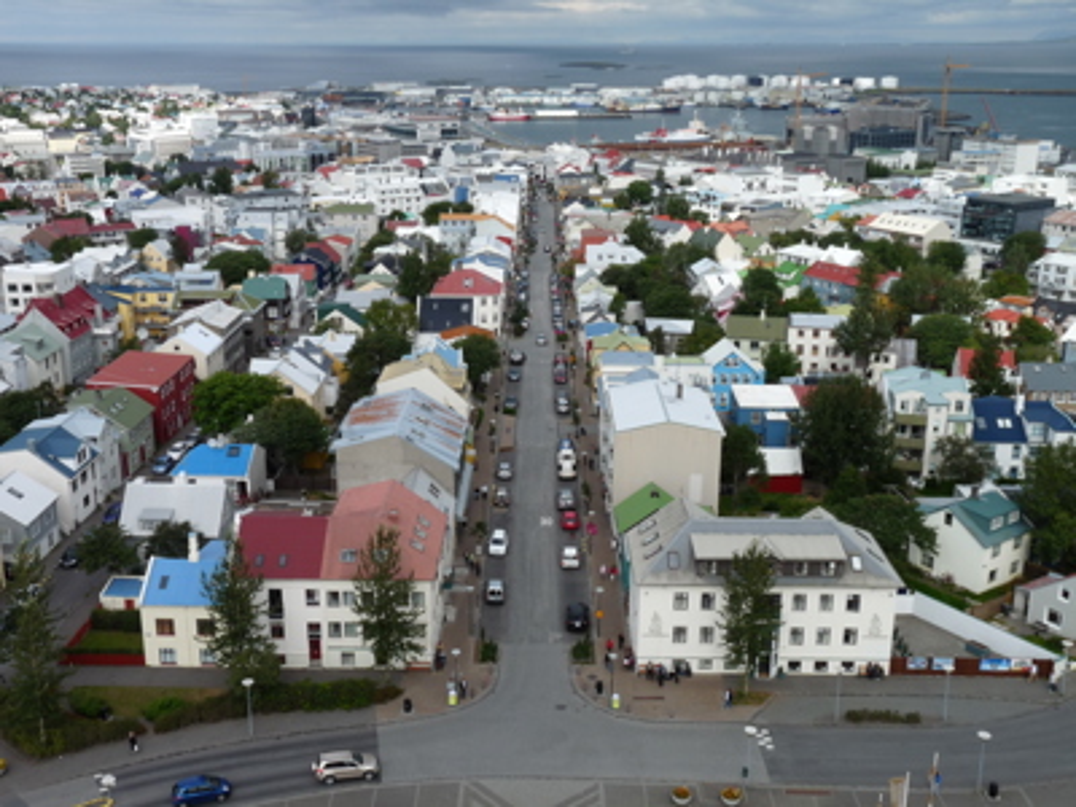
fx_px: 1243
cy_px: 404
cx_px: 538
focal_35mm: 40
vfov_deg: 36.0
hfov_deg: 46.8
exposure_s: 1/500
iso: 100
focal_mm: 7.1
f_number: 6.3
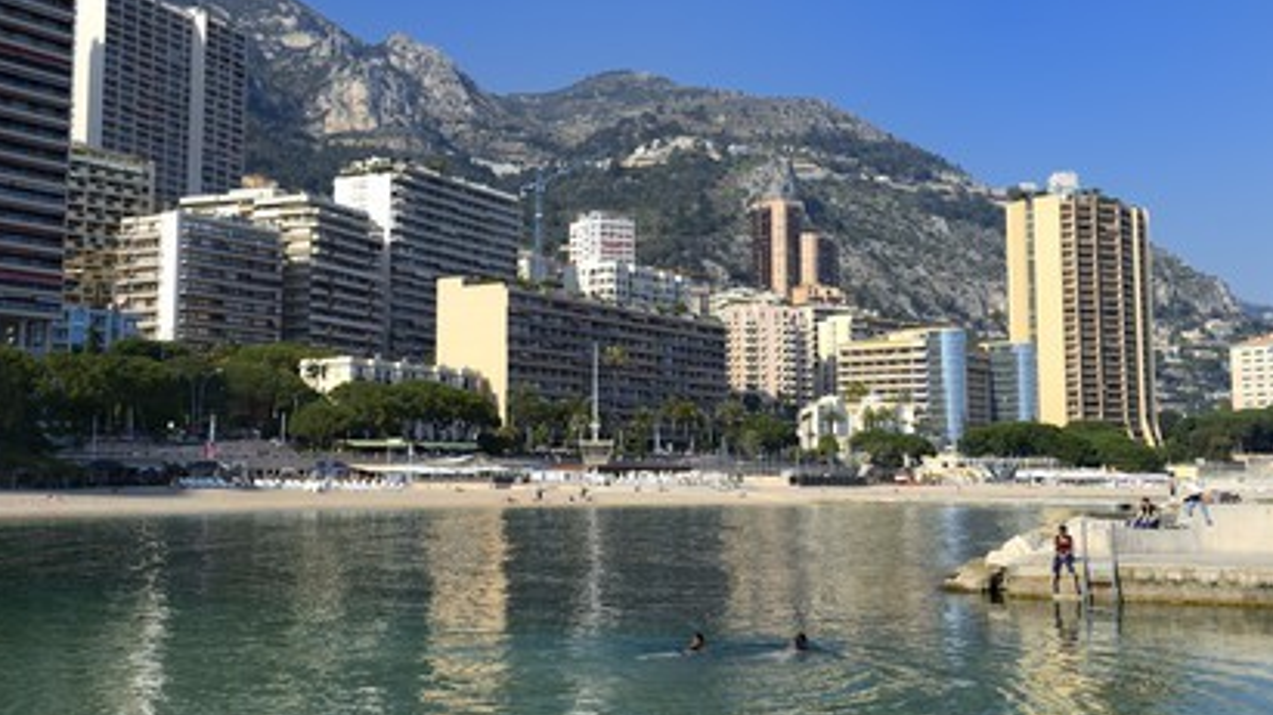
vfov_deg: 26.5
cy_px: 303
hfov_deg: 45.5
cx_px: 629
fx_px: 1519
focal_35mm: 45
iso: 200
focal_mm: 42
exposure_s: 1/200
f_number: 13
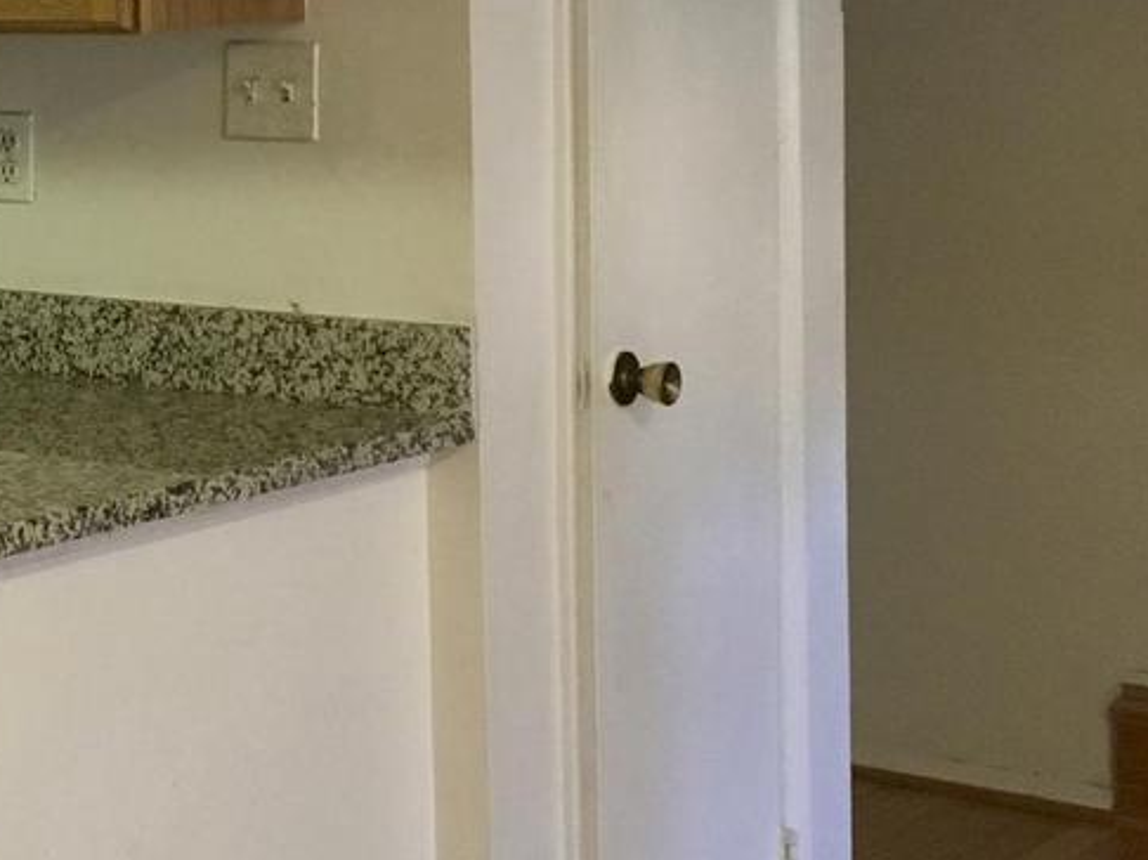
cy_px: 513
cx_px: -376
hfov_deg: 20.6
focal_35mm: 86
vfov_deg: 17.1
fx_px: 2851
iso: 160
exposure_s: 1/30
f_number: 2.2
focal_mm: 4.15
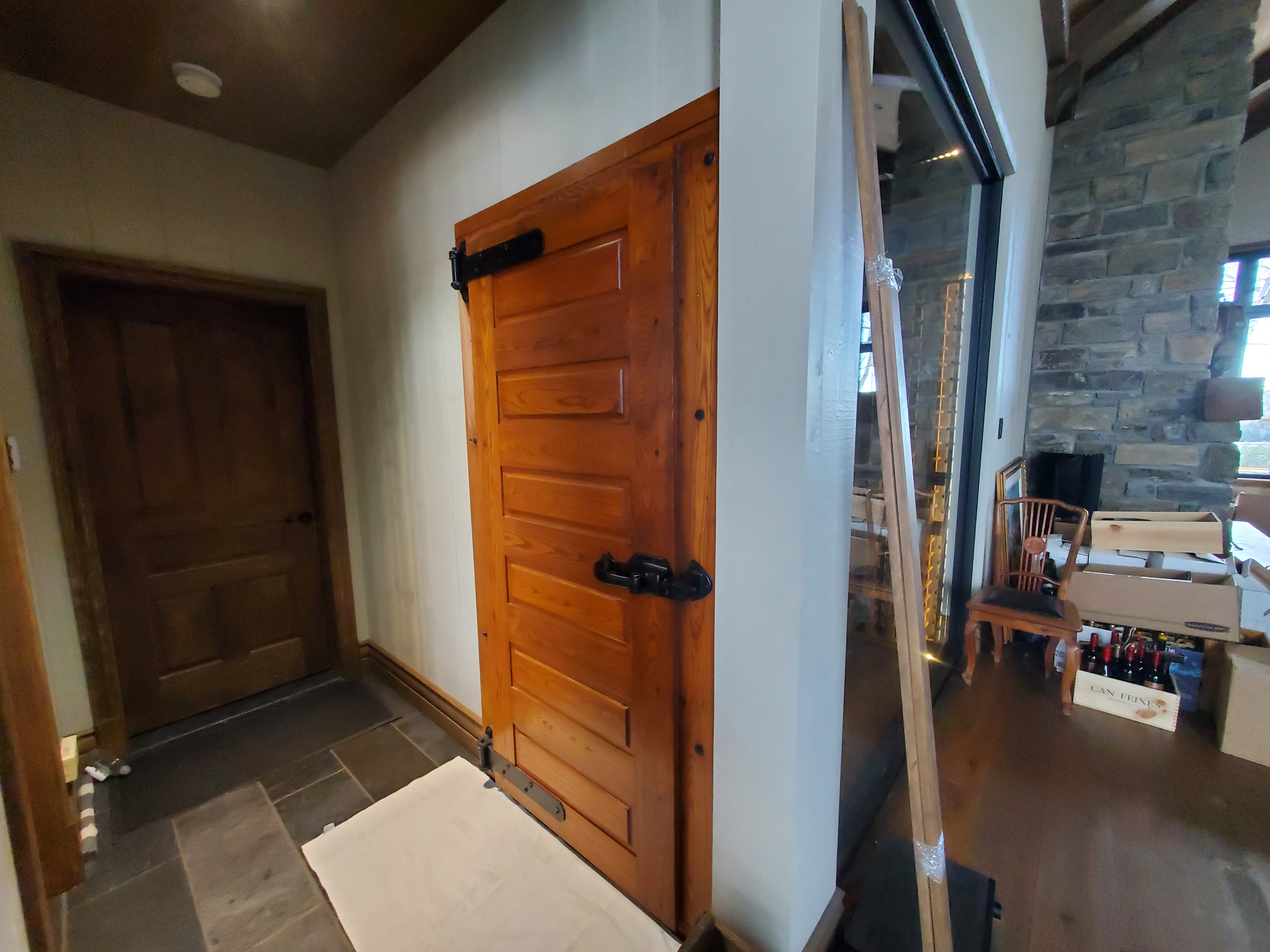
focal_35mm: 13
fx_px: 477
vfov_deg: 89.9
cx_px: 635
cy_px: 476
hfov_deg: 106.2
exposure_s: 1/39
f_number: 2.2
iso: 500
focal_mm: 1.8
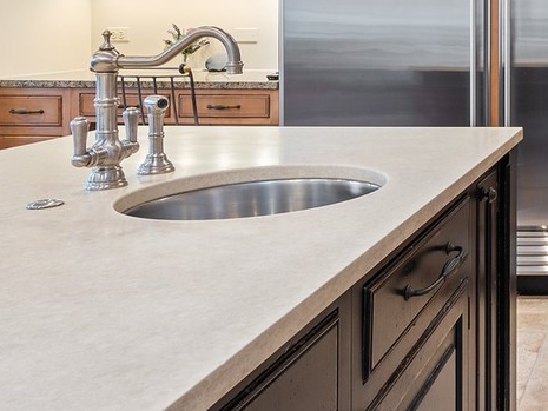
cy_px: 19
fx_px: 744
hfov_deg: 33.0
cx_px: 661
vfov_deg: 29.3
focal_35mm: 47
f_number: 9
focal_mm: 14
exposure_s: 1.6
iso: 100
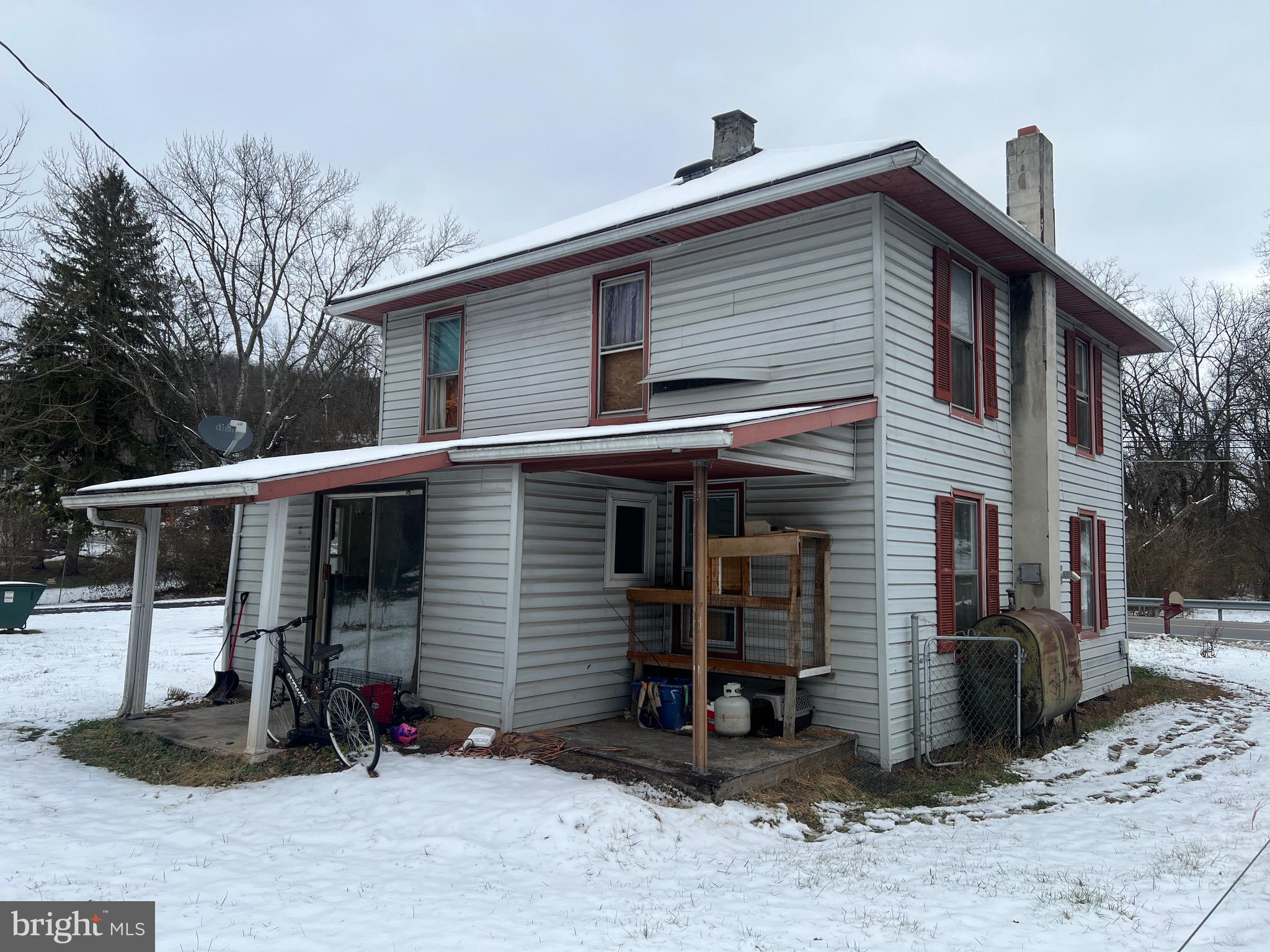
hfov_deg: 67.3
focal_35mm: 26
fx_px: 954
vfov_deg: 53.1
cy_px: 476
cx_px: 635
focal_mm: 5.7
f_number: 1.5
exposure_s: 1/2208
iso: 50
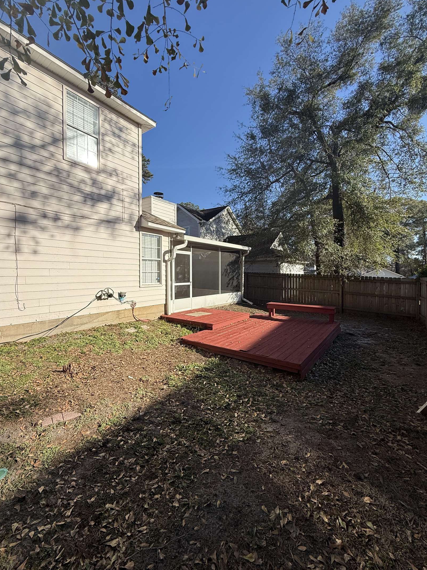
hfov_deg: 81.7
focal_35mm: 15
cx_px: 205
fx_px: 247
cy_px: 278
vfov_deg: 98.1
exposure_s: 1/1795
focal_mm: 2.22
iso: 50
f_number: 2.2
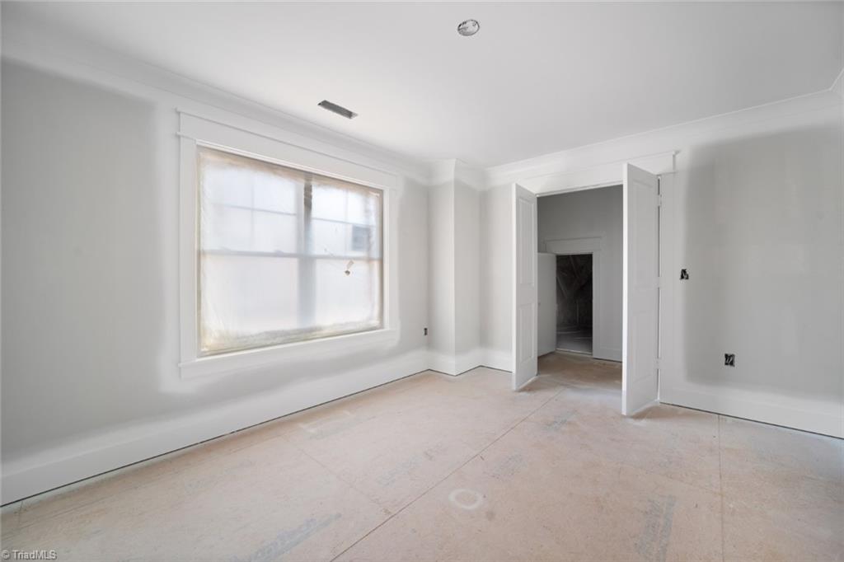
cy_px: 281
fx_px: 328
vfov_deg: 81.2
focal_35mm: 14
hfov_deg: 104.3
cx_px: 422
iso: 320
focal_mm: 14
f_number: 7.1
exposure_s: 1/8
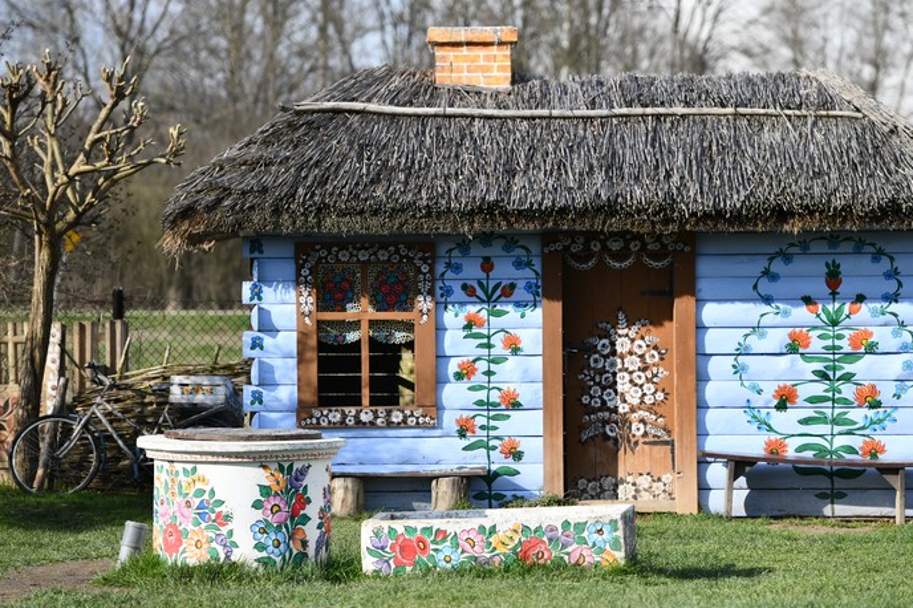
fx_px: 4867
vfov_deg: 7.1
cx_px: 516
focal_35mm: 192
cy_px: 309
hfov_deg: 10.7
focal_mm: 165
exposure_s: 1/6400
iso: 500
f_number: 3.5
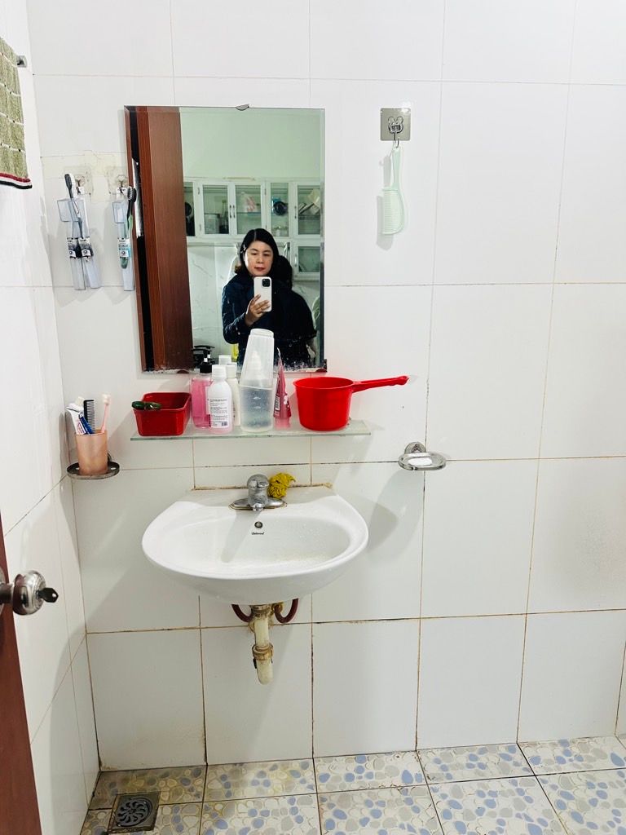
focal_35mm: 24
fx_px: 579
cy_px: 418
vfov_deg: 71.6
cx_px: 313
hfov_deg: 56.8
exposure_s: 1/50
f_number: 1.78
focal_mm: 6.86
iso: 200
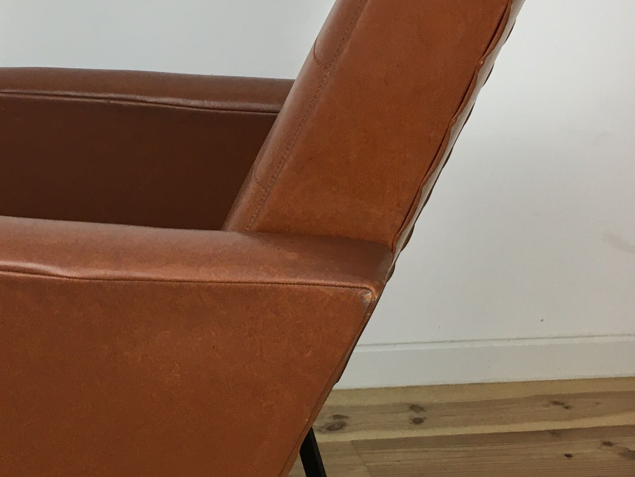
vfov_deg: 22.2
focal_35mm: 66
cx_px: 108
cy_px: 289
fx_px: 1211
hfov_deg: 28.6
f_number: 2.2
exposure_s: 1/33
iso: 40
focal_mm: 4.15
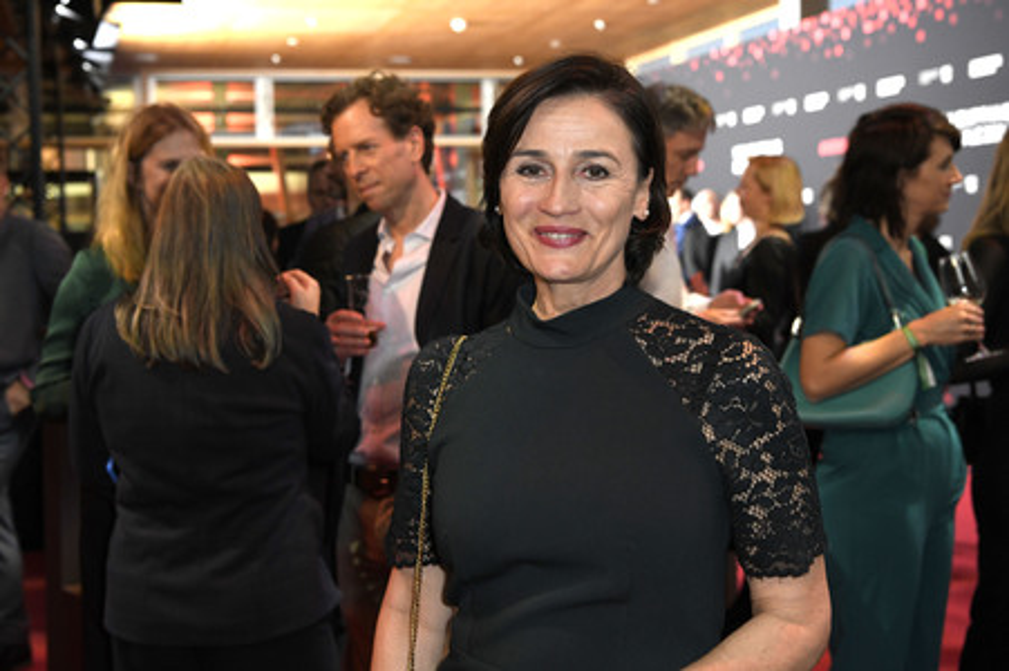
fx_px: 1344
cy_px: 336
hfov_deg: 41.1
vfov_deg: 28.0
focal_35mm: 48
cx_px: 504
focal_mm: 48
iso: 2000
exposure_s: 1/60
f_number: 5
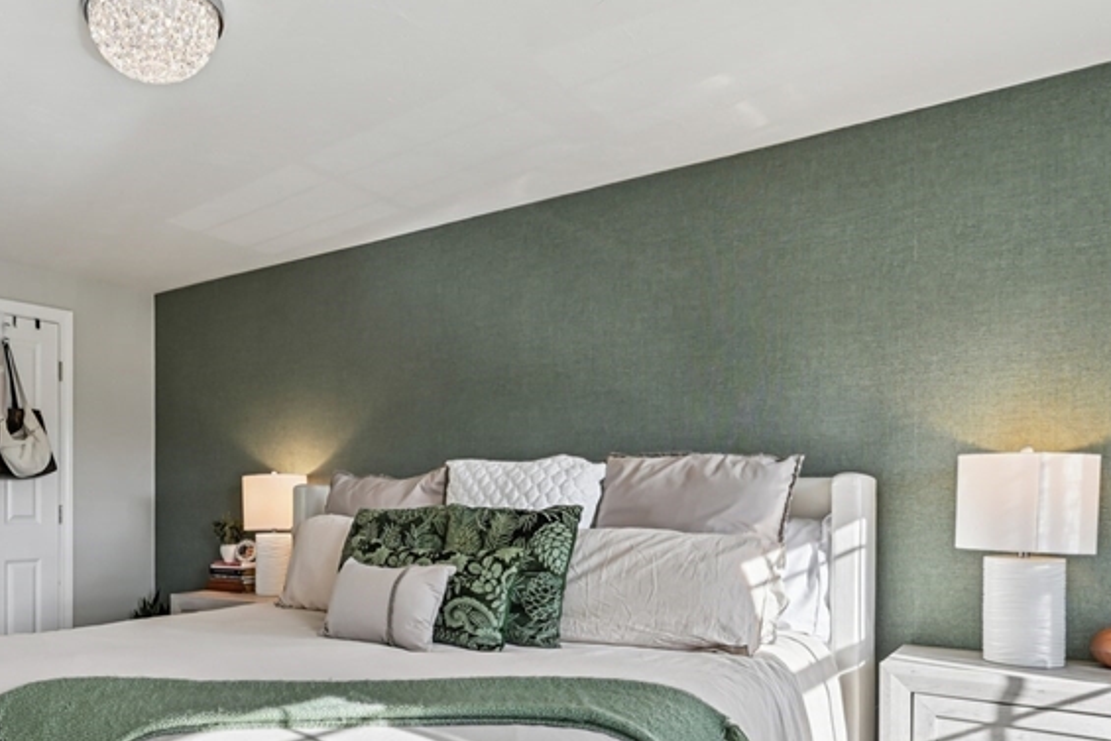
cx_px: 338
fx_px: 895
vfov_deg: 44.2
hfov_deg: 61.5
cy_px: 506
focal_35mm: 29
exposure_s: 1/50
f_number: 8
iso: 100
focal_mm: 16
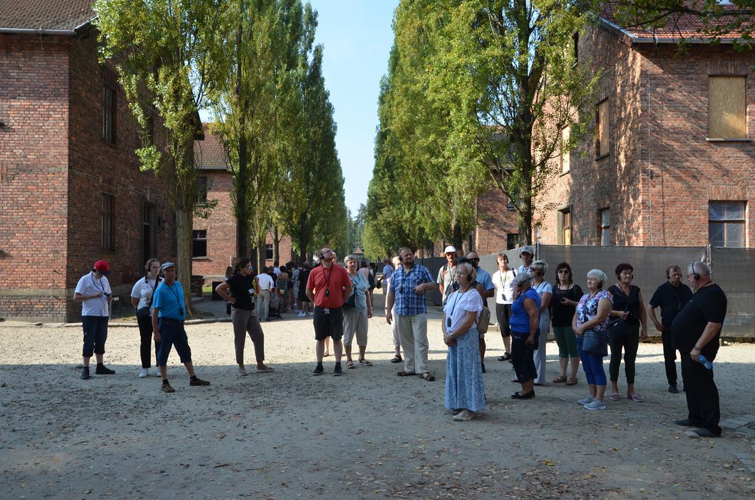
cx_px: 378
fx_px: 691
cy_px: 250
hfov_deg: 57.3
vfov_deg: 39.8
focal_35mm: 33
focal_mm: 22
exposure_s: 1/250
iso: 200
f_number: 8
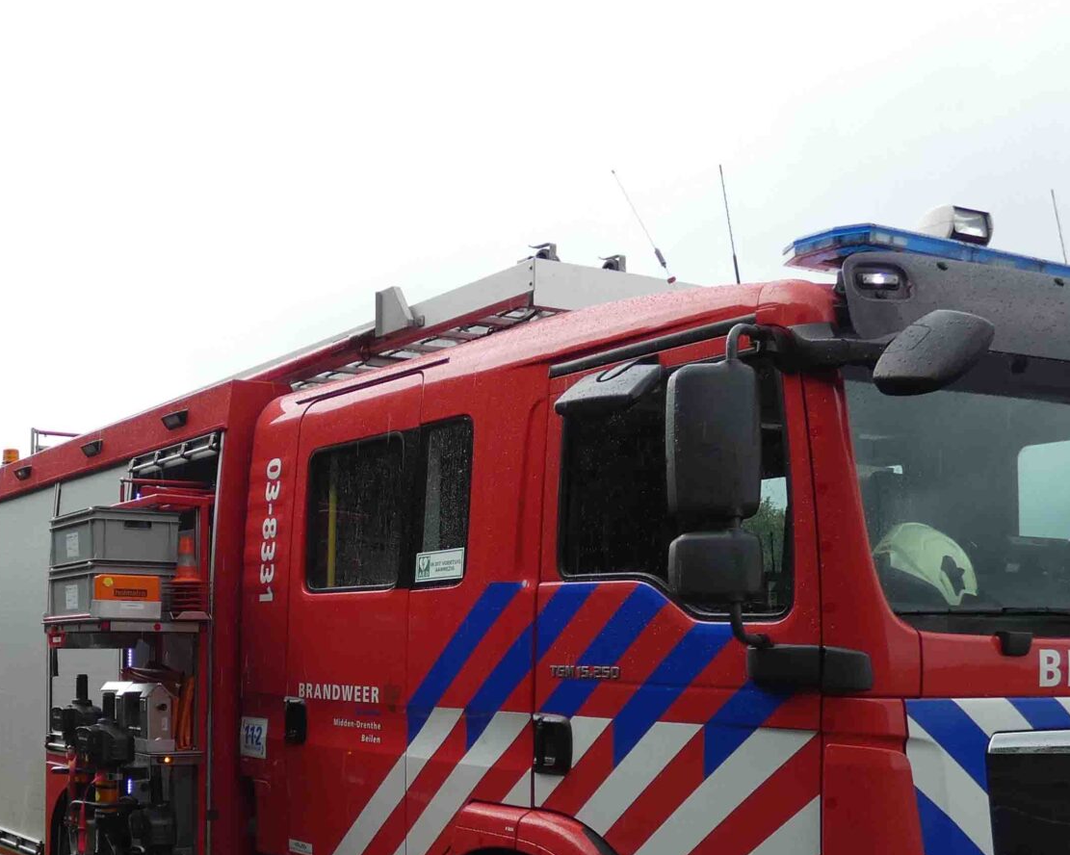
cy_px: 673
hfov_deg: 40.1
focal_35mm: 45
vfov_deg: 32.6
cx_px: 271
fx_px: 1425
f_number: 2.8
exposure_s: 1/250
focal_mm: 3.6
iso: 80
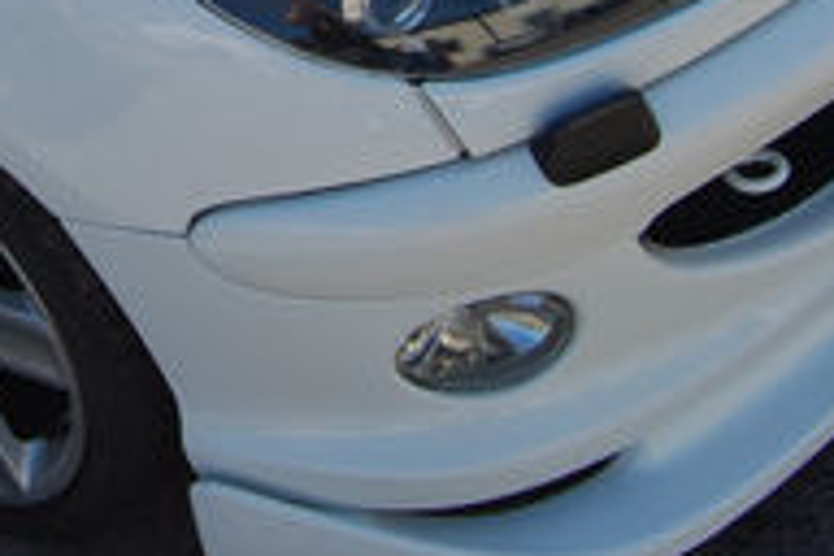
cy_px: -248
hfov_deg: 19.7
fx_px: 2316
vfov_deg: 13.0
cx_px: -22
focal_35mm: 100
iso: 200
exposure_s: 1/320
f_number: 9
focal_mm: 20
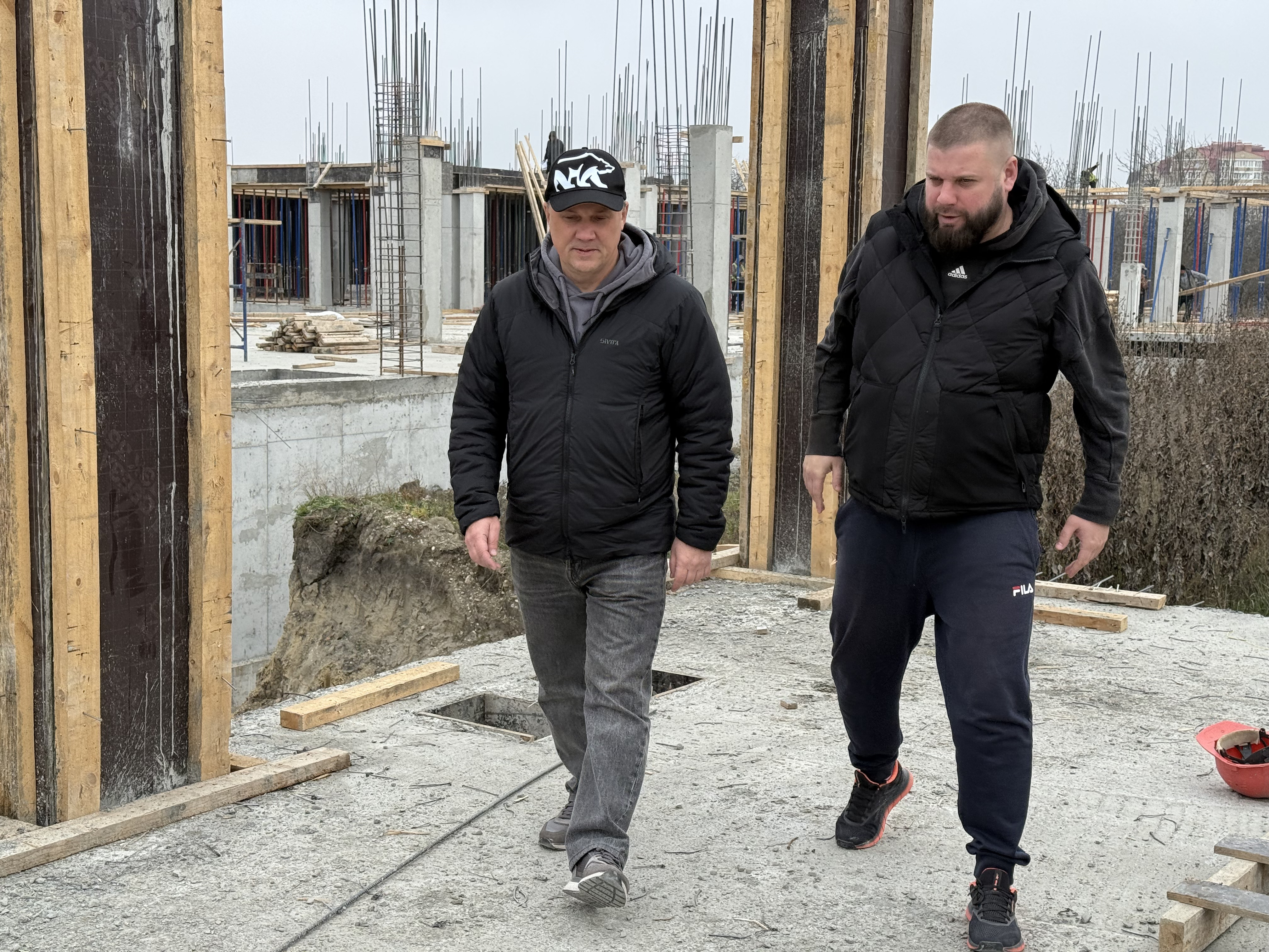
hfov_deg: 39.7
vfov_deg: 30.3
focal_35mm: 48
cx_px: 634
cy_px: 476
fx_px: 1760
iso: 80
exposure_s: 1/1242
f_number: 1.78
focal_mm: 6.76
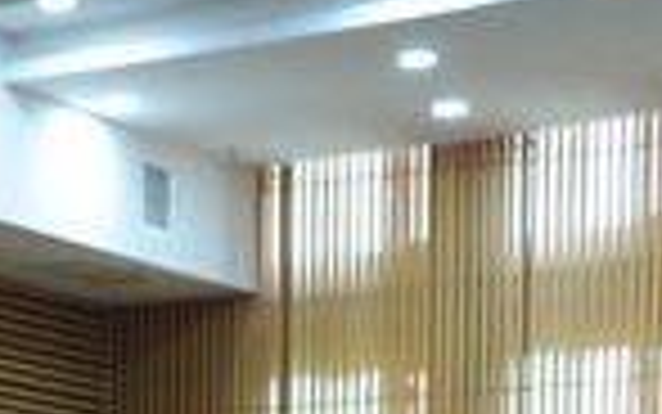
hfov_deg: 10.3
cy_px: 826
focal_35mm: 200
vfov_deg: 6.4
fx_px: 3610
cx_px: -180
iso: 900
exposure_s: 1/40
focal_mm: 48
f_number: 4.2
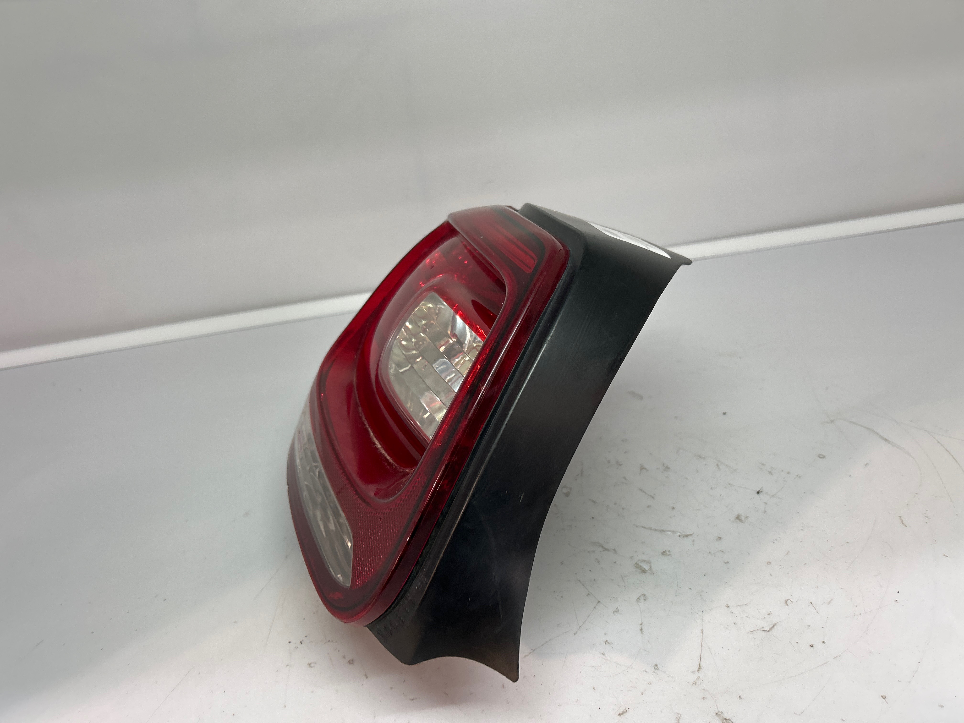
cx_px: 482
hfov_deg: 67.3
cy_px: 362
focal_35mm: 26
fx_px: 724
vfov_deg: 53.1
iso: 80
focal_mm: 5.7
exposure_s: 1/100
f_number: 1.5
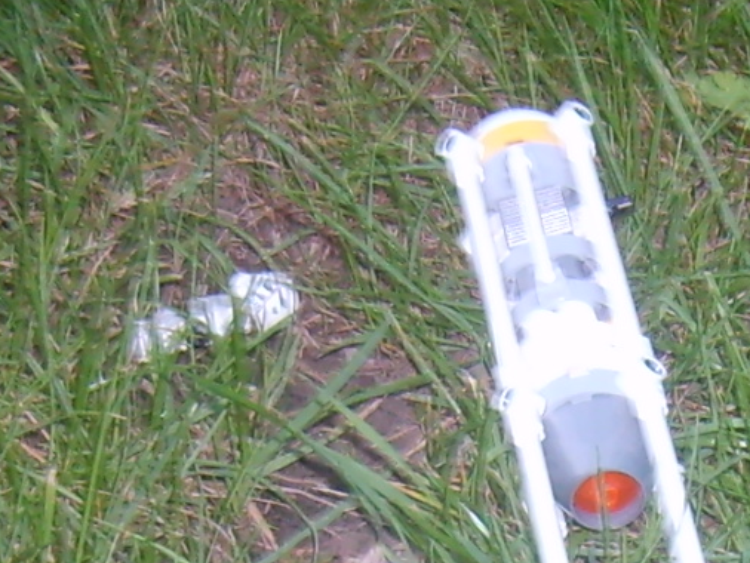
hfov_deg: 12.4
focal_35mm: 157
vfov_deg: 9.3
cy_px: 797
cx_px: 826
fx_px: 3403
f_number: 2.8
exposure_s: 1/45
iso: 100
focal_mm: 5.8
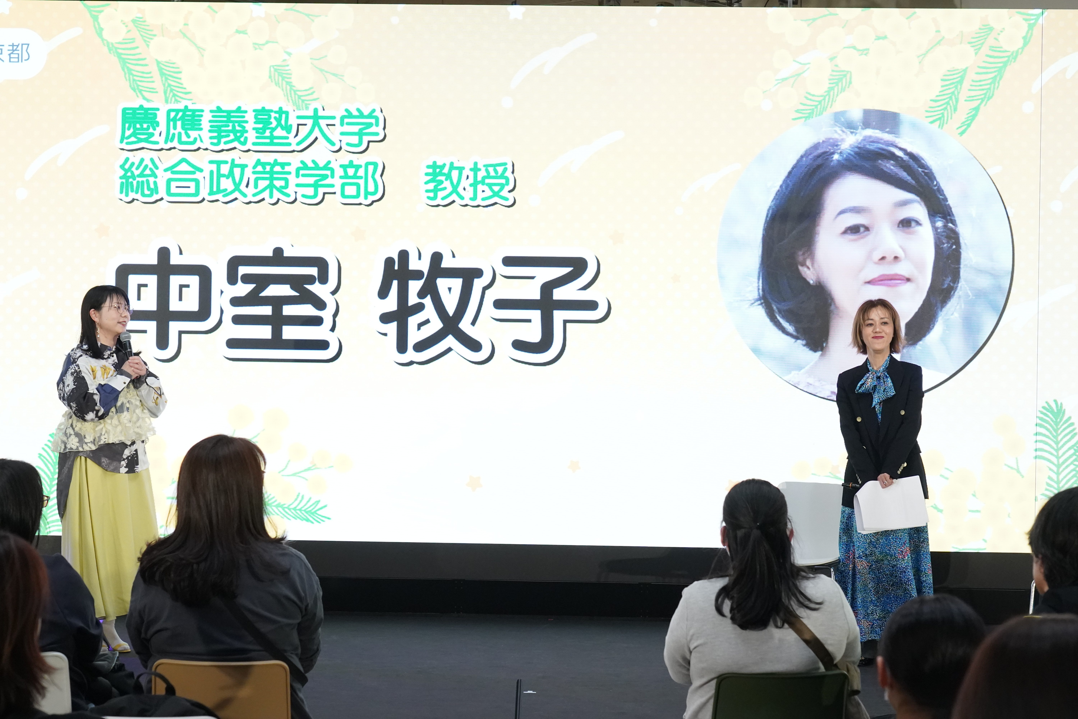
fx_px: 1886
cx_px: 539
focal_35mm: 63
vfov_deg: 21.6
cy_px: 360
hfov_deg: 31.9
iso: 5000
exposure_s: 1/200
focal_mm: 63
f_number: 7.1
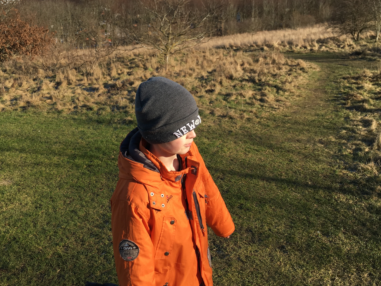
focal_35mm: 36
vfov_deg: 39.6
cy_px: 133
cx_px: 200
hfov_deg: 51.3
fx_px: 396
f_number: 2.2
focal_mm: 4.15
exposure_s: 1/1148
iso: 25
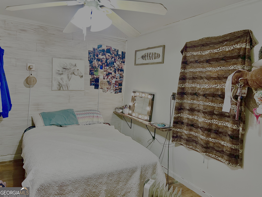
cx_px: 131
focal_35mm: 26
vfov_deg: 53.1
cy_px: 98
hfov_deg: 67.3
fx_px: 197
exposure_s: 1/60
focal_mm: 5.7
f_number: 1.5
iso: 200
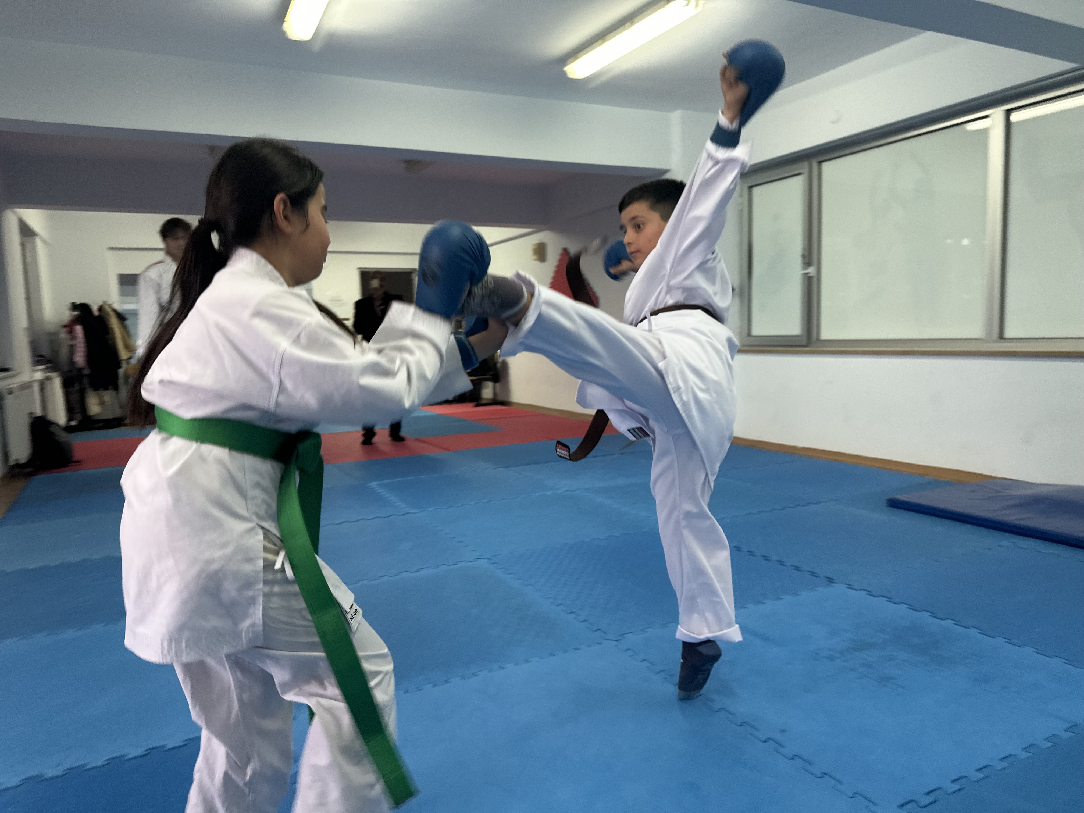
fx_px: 752
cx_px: 542
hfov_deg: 71.6
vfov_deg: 56.8
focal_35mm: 24
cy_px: 406
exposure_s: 1/50
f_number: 1.78
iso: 160
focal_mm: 6.86
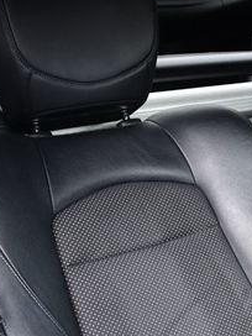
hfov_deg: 22.6
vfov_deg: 31.7
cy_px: 184
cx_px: 278
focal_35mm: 61
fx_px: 592
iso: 800
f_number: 3.5
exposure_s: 1/200
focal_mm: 18
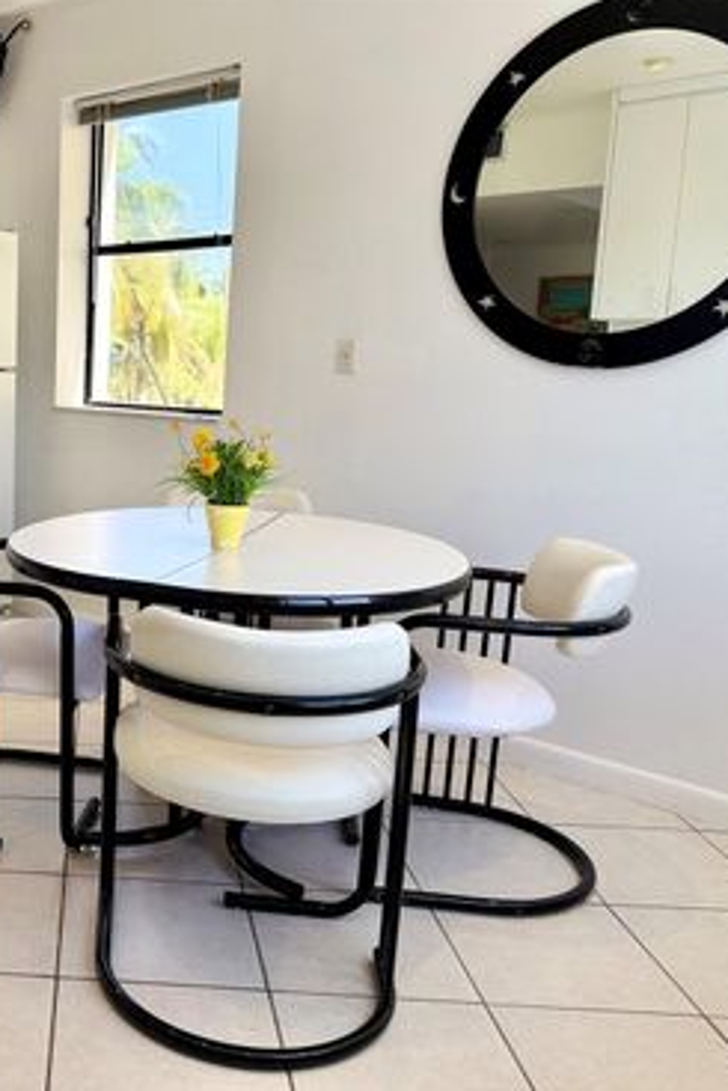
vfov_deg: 55.8
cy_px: 540
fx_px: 1030
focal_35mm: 34
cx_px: 42
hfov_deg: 36.0
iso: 100
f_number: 1.78
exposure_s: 1/677
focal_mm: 6.76
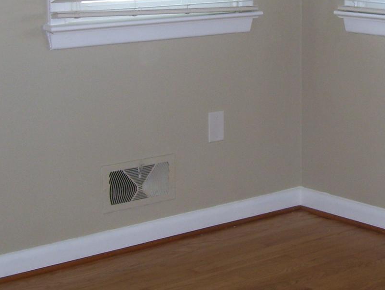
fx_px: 1025
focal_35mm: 92
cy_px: 51
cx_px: 298
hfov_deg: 21.1
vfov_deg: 16.0
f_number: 2.7
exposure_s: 1/60
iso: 80
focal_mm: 6
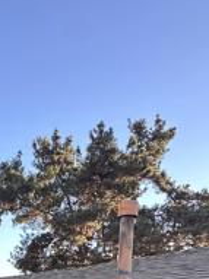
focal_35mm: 47
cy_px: 364
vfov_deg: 31.2
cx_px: -1
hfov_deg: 28.8
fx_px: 379
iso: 40
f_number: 2.2
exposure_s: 1/129
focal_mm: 2.22
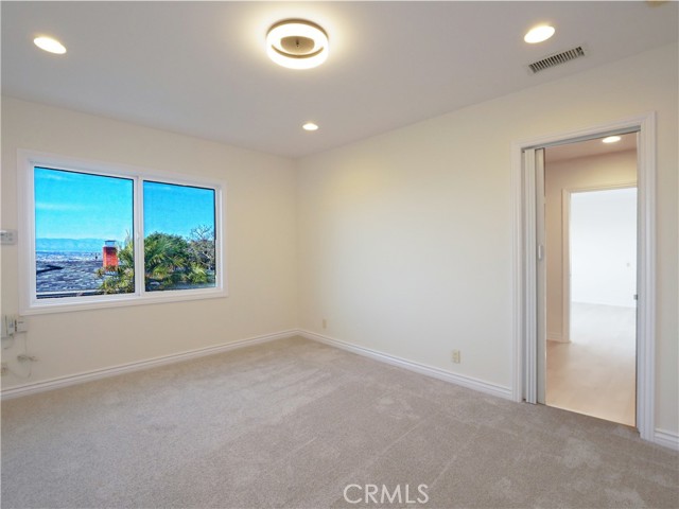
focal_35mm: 16
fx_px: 314
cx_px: 340
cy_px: 254
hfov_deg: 94.5
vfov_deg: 78.1
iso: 2000
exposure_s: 1/100
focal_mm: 8
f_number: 8
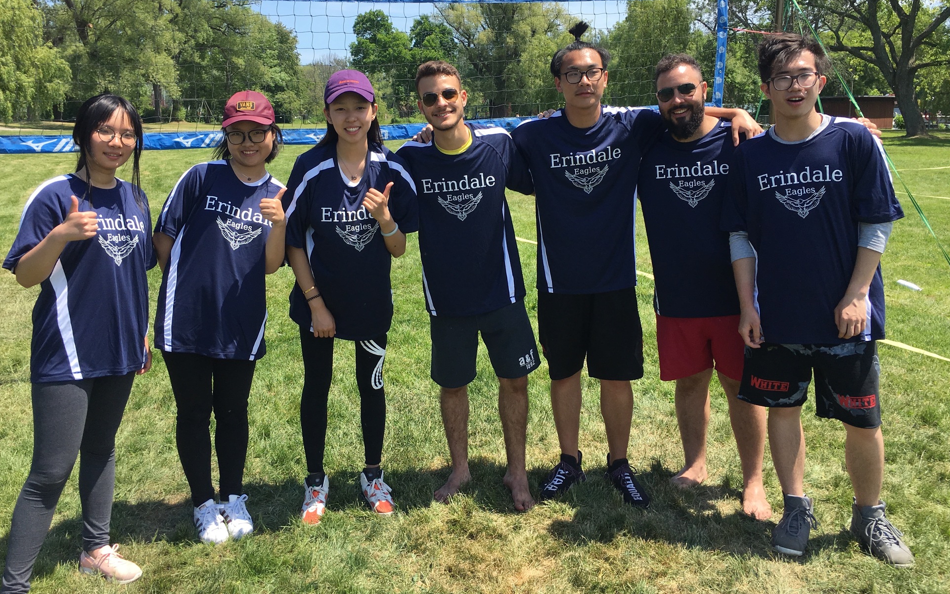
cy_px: 230
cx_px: 462
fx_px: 829
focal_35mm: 32
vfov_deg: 39.2
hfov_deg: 59.6
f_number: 2.2
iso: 25
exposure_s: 1/1012
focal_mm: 4.15
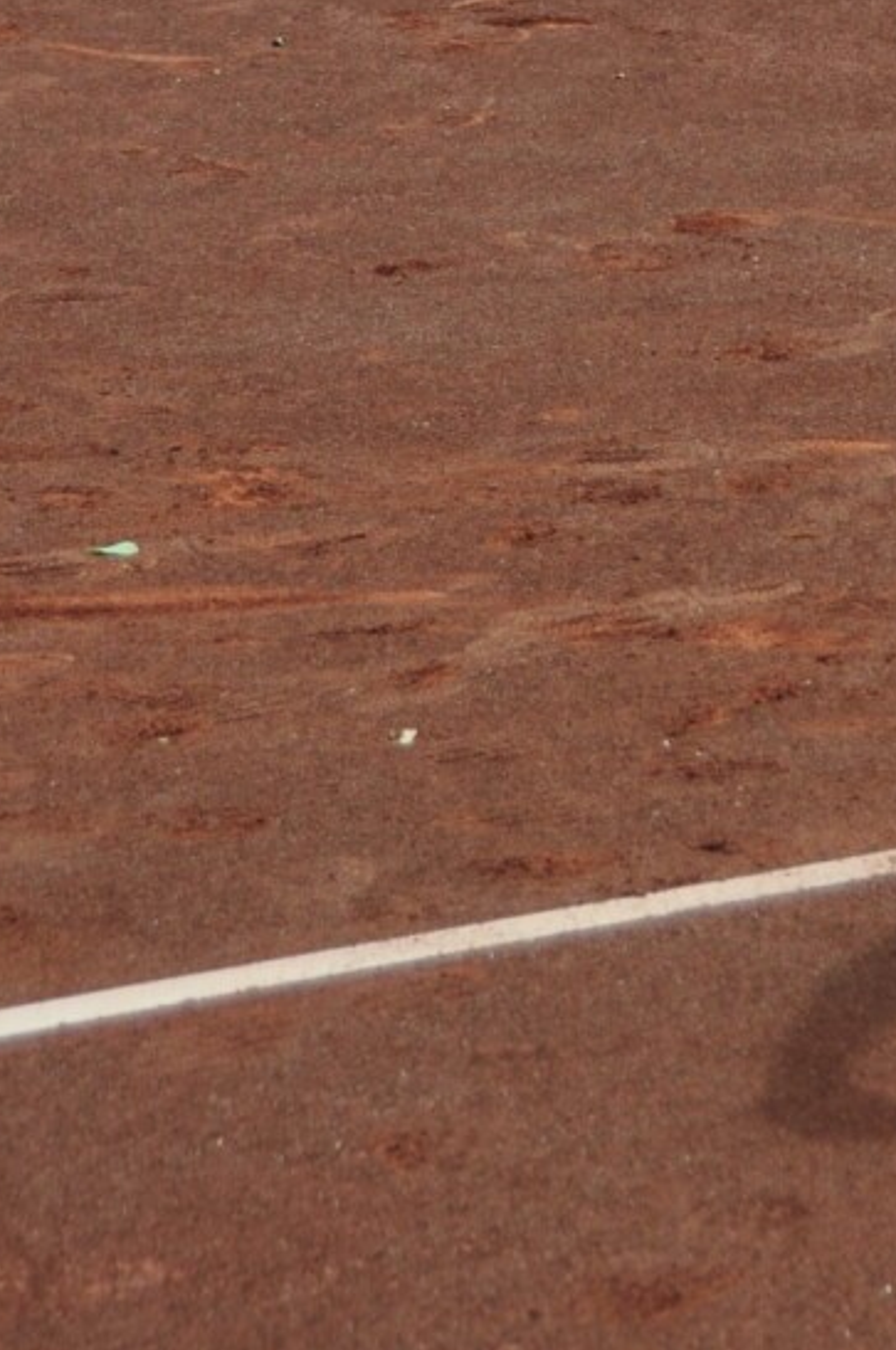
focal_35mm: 202
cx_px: 1035
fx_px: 7565
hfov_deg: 6.7
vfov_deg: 9.9
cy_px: -622
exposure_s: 1/1000
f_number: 4.5
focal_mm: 46
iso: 200
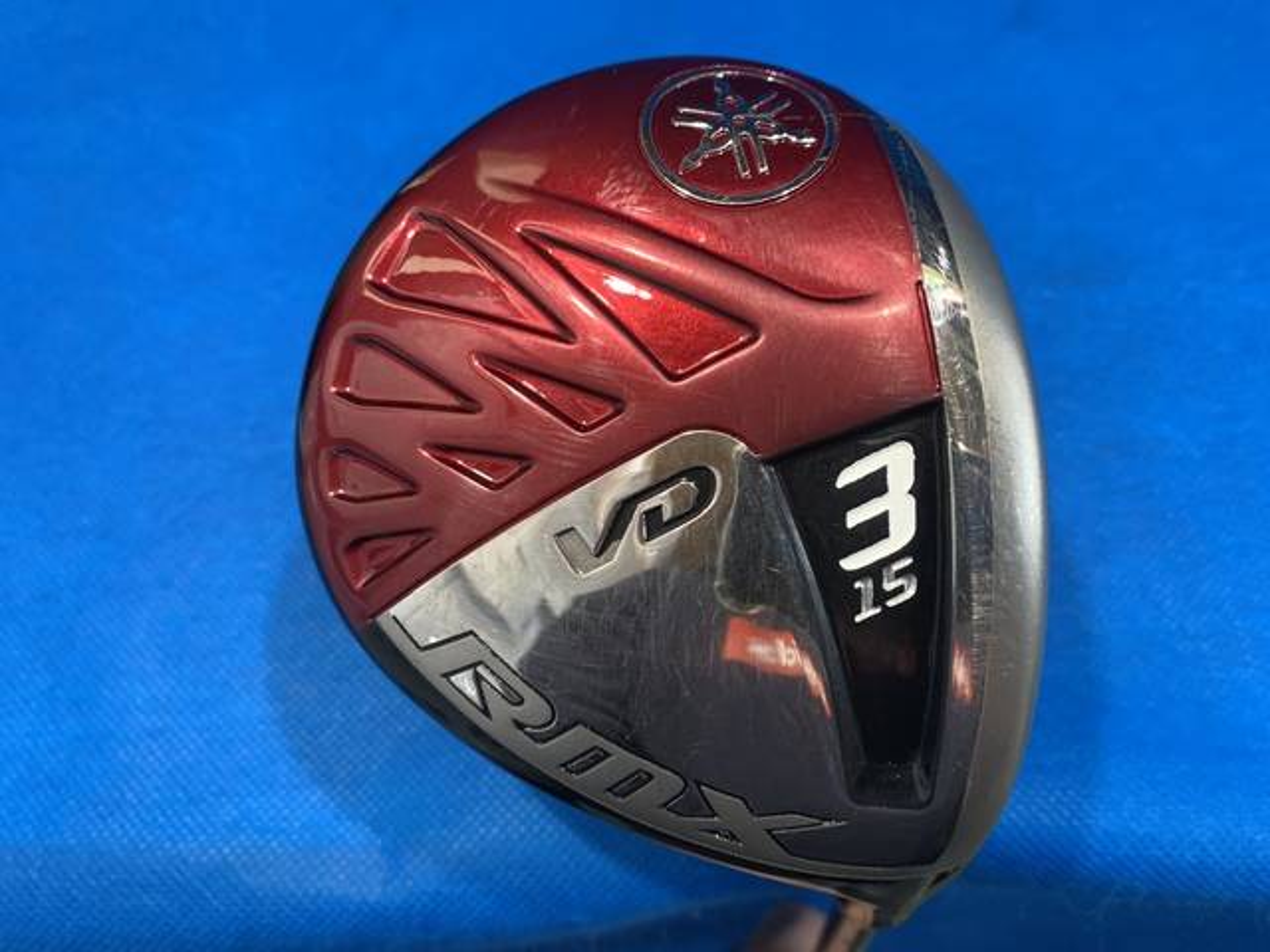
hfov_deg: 67.3
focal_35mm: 26
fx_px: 954
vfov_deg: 53.1
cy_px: 476
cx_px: 635
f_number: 1.8
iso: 200
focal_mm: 4.25
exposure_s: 1/60
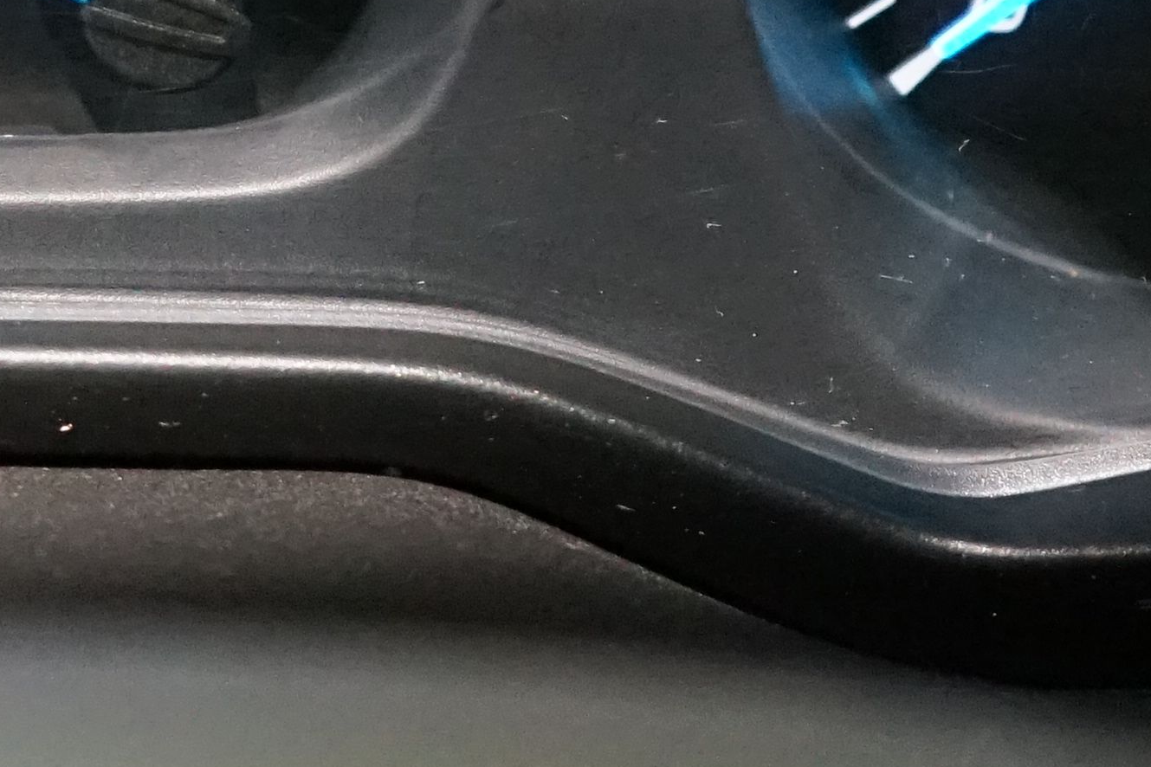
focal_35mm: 158
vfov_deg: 8.2
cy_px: -884
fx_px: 5051
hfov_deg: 12.7
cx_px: -249
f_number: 4
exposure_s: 1/50
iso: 6400
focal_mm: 35
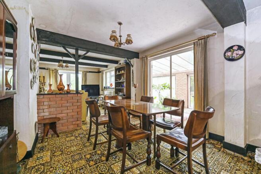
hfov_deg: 104.3
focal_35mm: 14
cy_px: 87
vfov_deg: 81.2
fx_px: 101
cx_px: 130
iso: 400
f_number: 7.1
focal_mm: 14
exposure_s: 1/2.5
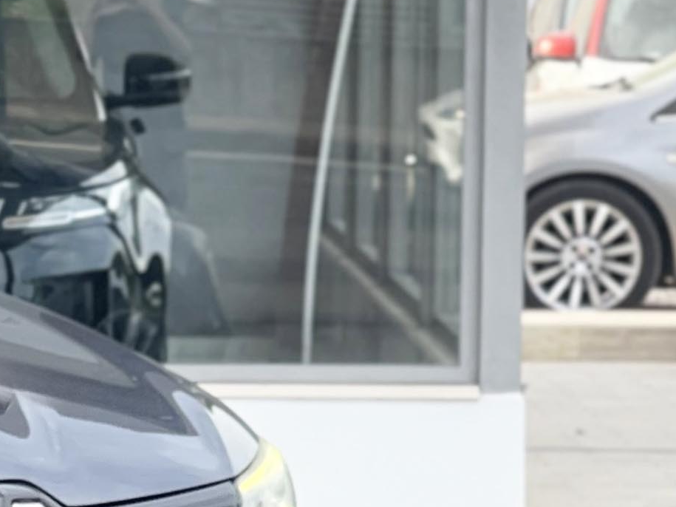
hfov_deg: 6.8
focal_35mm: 282
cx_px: -563
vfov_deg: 5.3
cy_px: 527
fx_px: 5506
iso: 20
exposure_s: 1/144
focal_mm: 7.5
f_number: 2.2
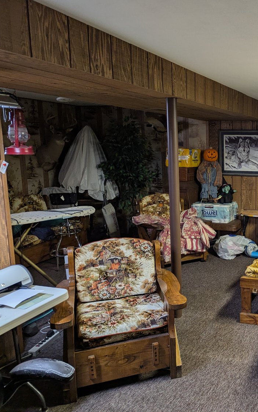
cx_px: 264
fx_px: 382
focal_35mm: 34
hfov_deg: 33.7
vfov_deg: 56.7
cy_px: 206
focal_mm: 6.81
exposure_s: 1/40
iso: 80
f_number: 1.85
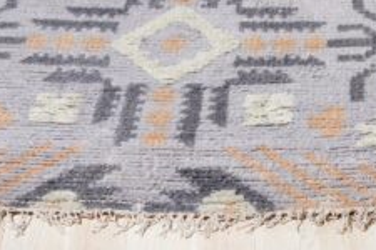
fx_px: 1253
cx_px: 414
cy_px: -53
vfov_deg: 11.2
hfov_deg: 16.5
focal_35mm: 120
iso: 500
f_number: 5
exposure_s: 1/160
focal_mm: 30
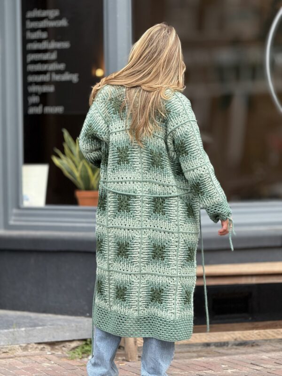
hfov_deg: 12.3
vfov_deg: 16.4
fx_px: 1303
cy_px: 188
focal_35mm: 120
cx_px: 141
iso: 64
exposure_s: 1/289
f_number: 2.8
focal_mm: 15.66
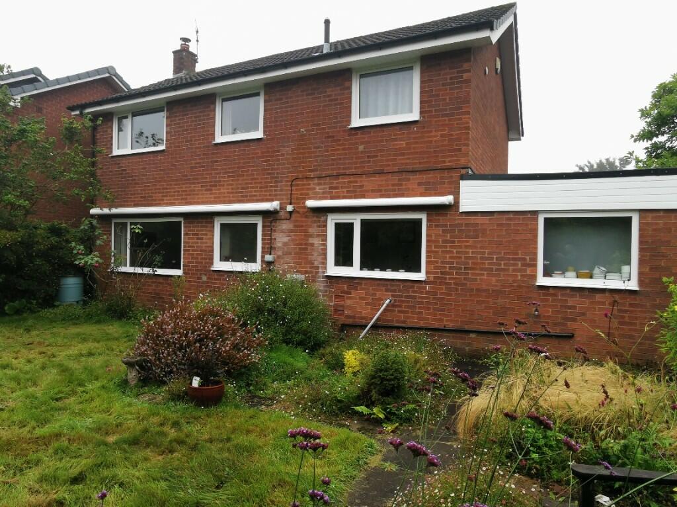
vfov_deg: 63.4
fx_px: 411
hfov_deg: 79.0
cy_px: 254
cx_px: 338
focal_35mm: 21
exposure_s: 1/50
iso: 50
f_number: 2.2
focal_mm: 2.26
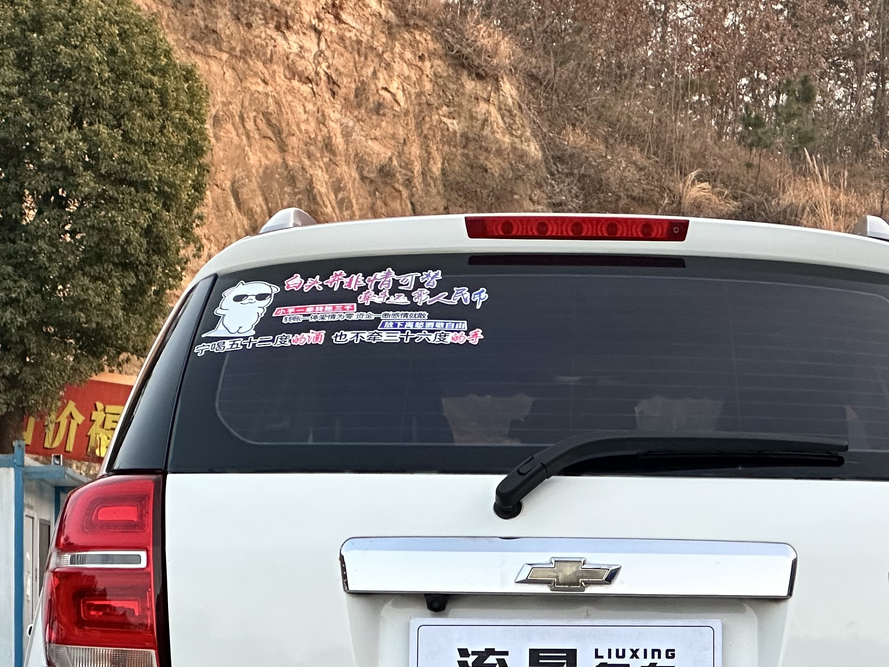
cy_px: 605
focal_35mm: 163
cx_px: 577
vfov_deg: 9.1
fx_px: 4186
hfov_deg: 12.1
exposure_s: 1/100
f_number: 2.8
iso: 125
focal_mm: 9
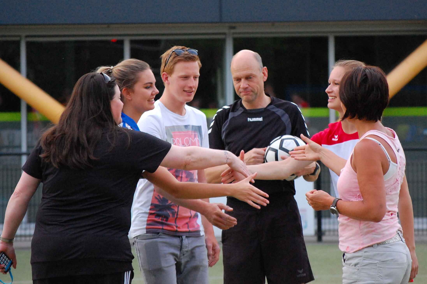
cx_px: 214
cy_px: 142
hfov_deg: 11.8
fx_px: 2062
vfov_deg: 7.9
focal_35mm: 174
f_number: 4.8
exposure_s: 1/800
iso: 1600
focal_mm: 116
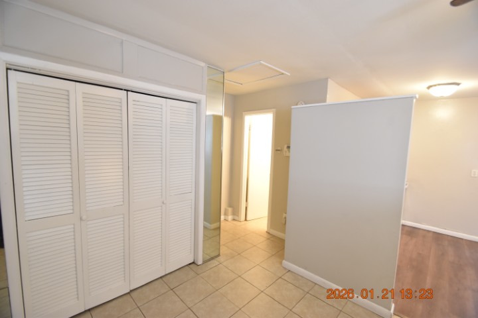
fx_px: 199
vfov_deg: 77.3
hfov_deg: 100.4
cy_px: 159
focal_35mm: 15
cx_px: 239
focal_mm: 10
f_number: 3.5
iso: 800
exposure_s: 1/20
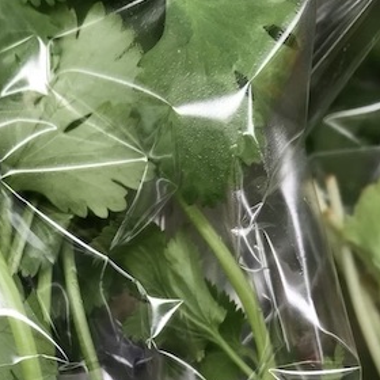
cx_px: 80
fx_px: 658
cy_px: 361
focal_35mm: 53
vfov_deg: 30.4
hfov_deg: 31.4
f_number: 1.8
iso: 25
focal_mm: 3.99
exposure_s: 1/100
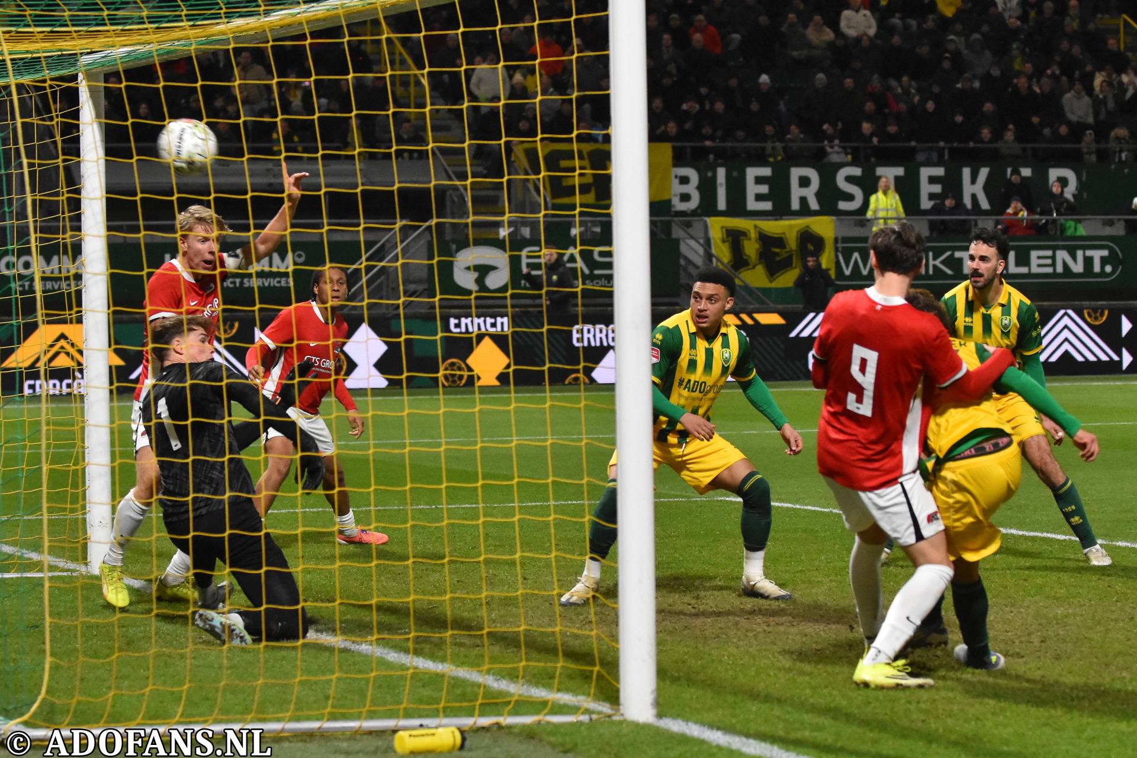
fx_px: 3316
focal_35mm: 105
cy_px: 379
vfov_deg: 13.0
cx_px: 568
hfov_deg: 19.5
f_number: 2.8
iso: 4000
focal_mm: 70
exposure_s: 1/640
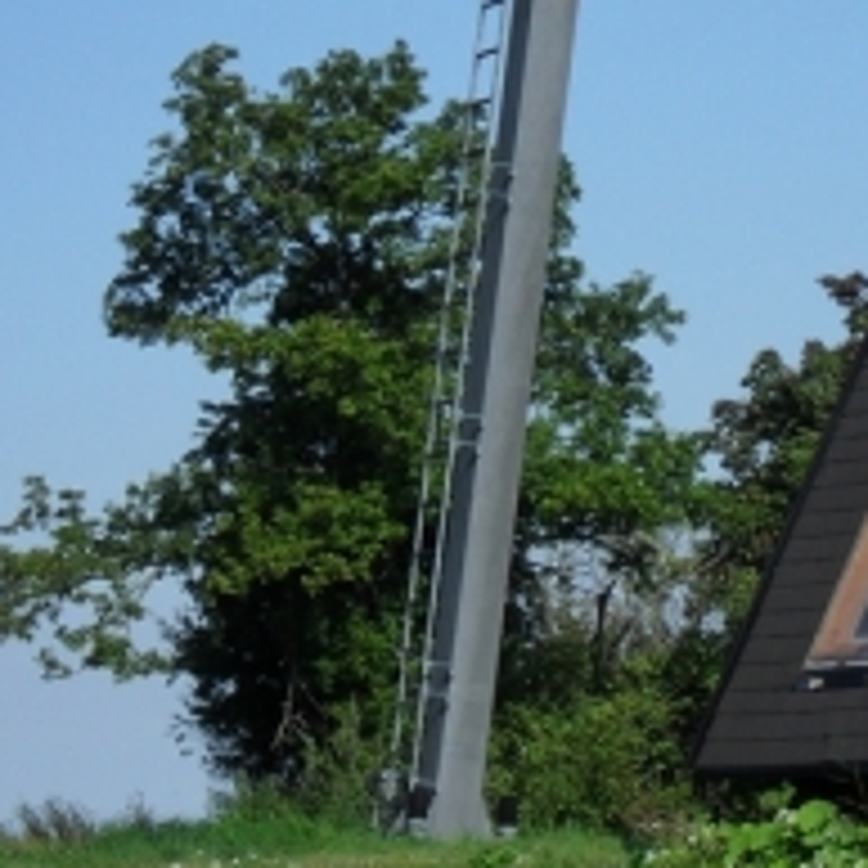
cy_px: 256
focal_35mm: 231
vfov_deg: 7.6
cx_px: 814
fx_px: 6553
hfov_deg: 7.6
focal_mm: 18.9
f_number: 5.8
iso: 100
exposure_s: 1/500
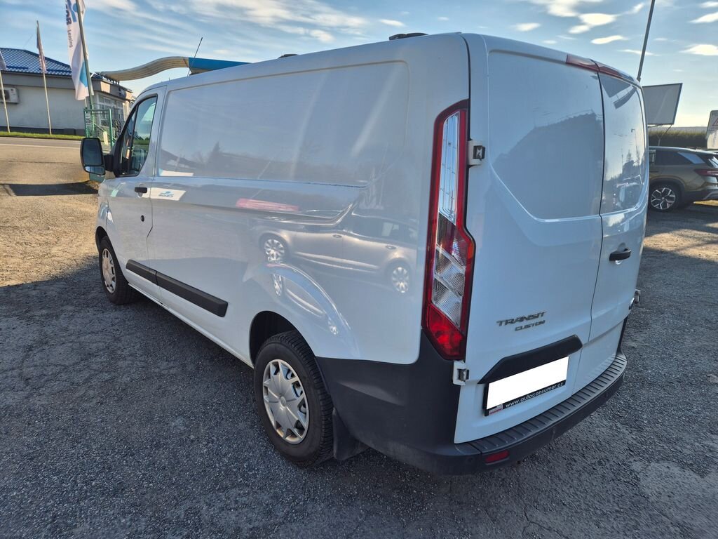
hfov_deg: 73.9
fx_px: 477
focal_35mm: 23
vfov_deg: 58.9
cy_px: 270
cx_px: 359
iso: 25
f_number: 1.8
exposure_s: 1/1596
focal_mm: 5.4
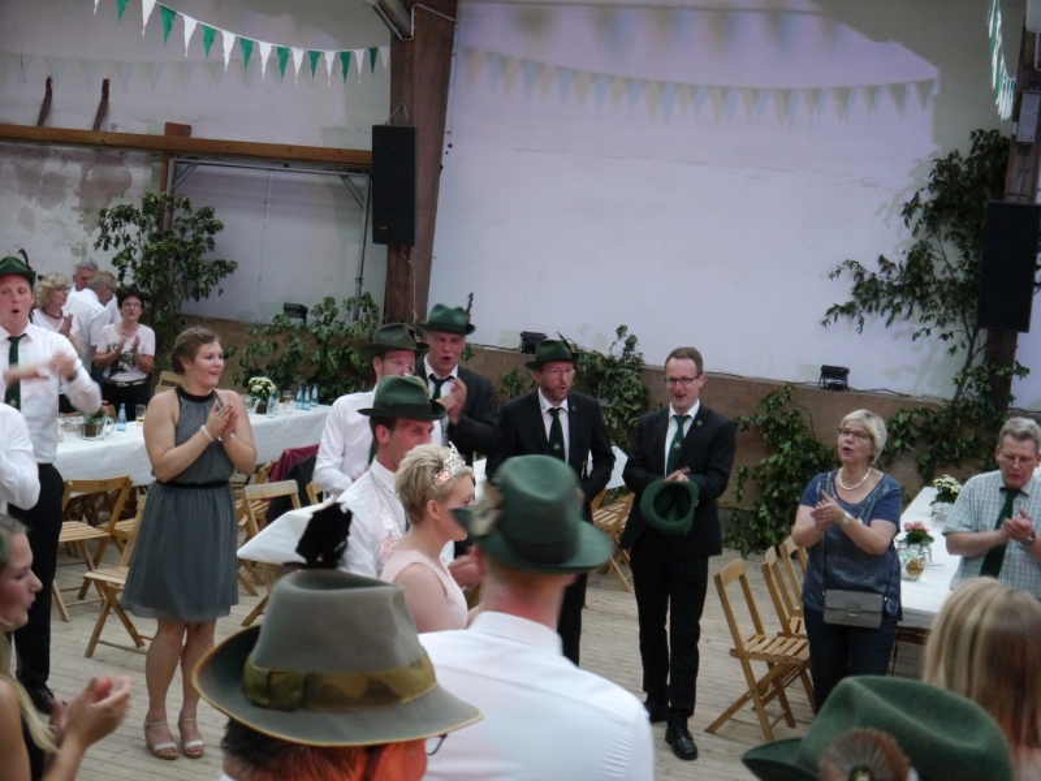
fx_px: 1504
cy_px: 390
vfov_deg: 29.1
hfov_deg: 38.2
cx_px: 520
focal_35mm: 50
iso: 1600
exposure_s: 1/25
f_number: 4.6
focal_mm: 25
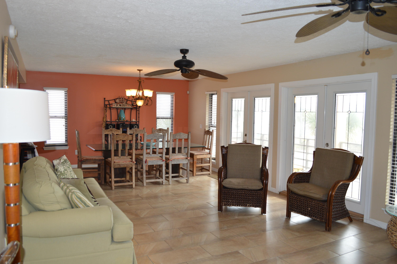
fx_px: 297
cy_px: 132
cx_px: 198
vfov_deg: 47.8
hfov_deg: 67.4
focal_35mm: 27
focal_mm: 18
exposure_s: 1/125
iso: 320
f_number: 4
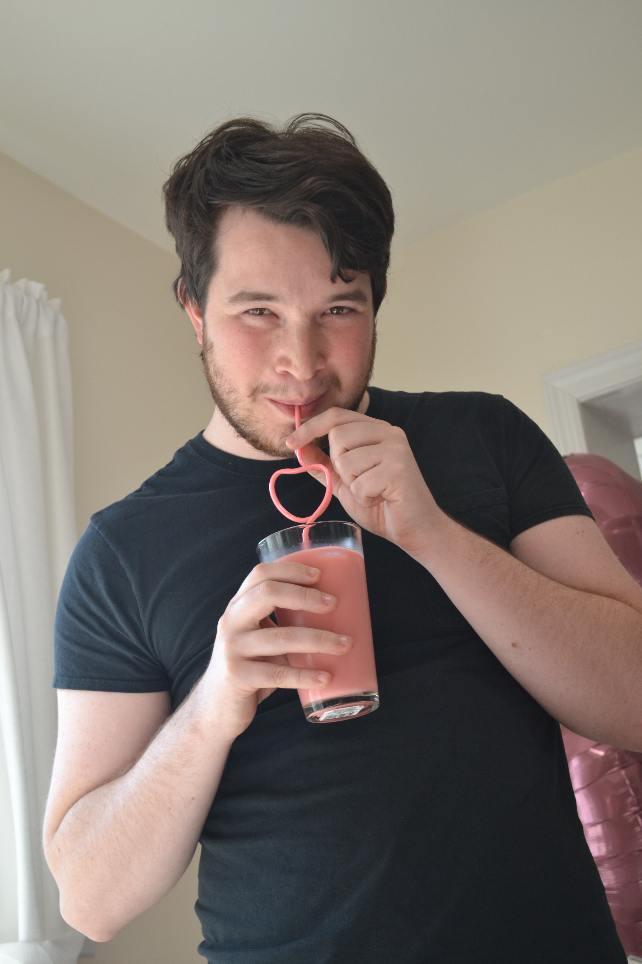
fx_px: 1605
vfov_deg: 33.4
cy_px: 482
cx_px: 321
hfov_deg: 22.6
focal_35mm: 60
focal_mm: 40
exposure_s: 1/125
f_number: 5.3
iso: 400
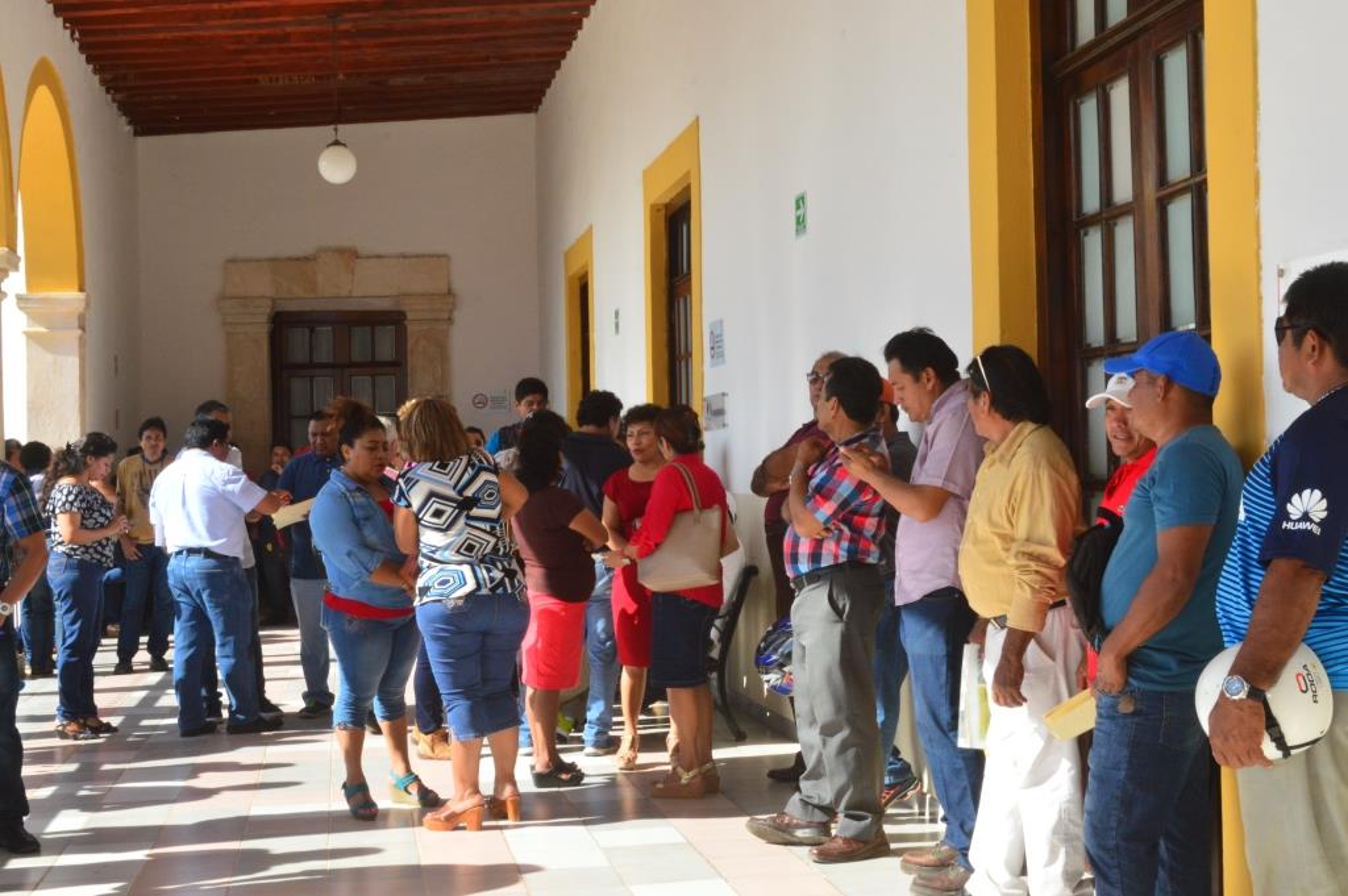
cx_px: 674
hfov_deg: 41.1
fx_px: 1796
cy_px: 448
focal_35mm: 48
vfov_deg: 28.0
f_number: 25
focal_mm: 32
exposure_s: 1/125
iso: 800
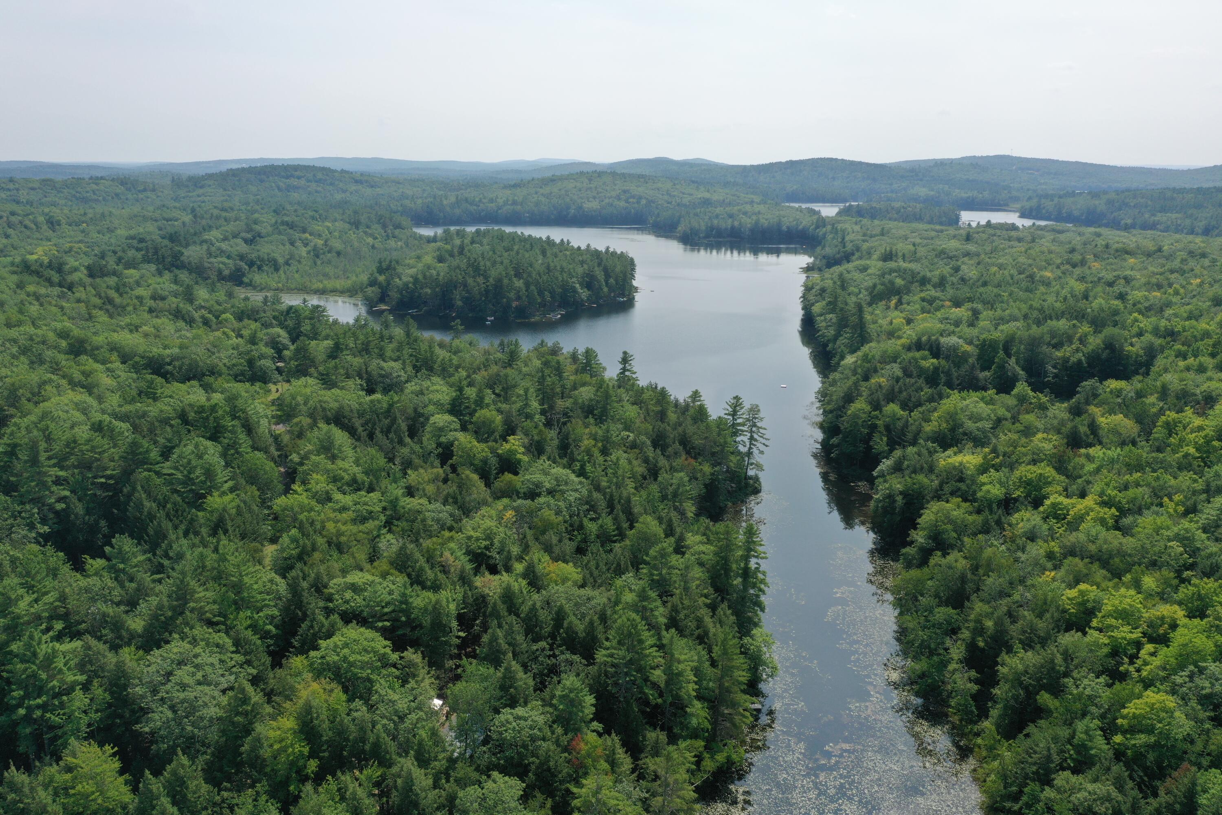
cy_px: 408
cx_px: 611
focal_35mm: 28
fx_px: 950
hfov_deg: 65.5
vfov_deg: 46.4
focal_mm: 10.26
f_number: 6.3
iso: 100
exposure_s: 1/500
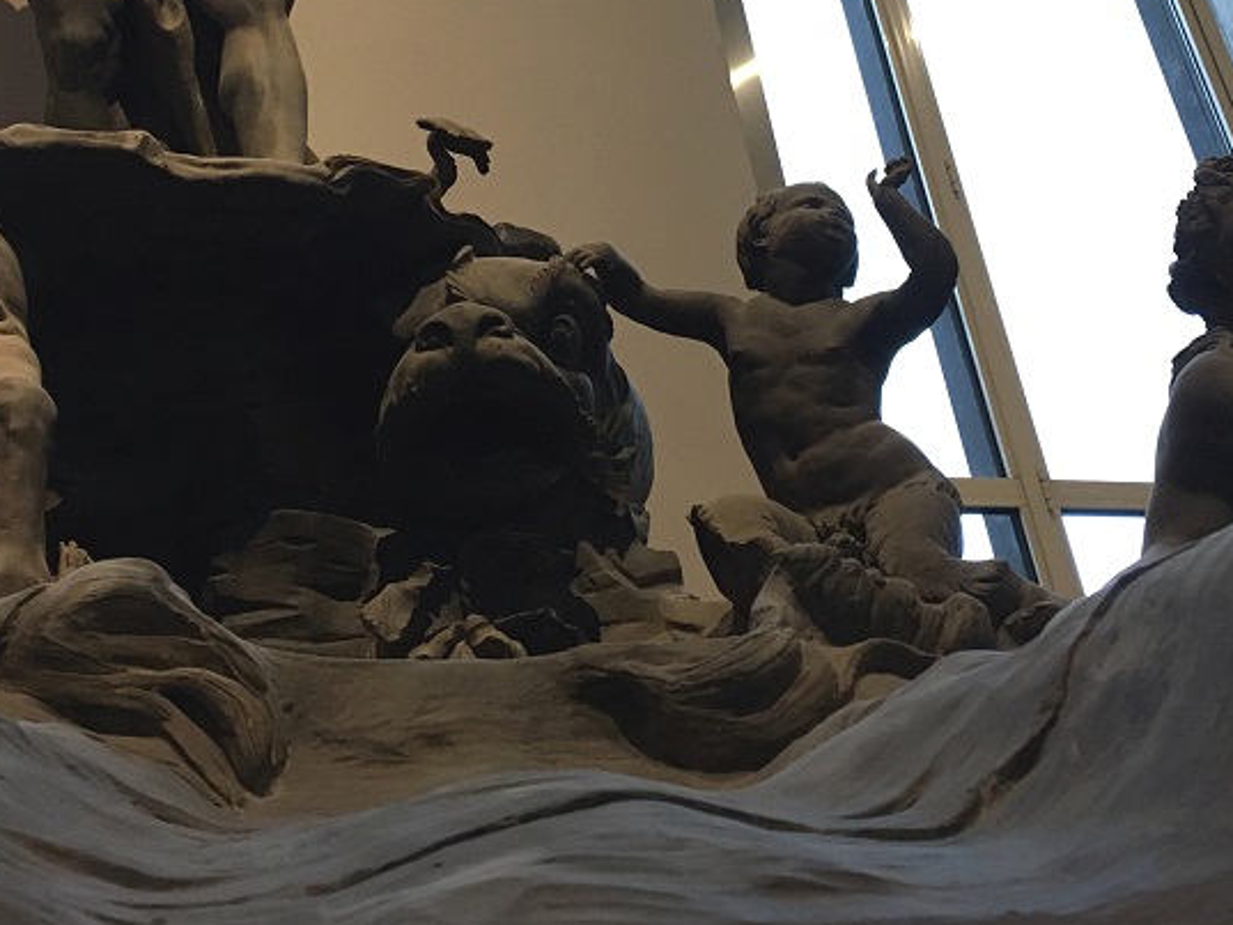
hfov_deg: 35.5
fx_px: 1924
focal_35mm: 54
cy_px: 92
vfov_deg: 26.2
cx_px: 528
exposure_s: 1/33
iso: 160
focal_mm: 4.15
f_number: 2.2
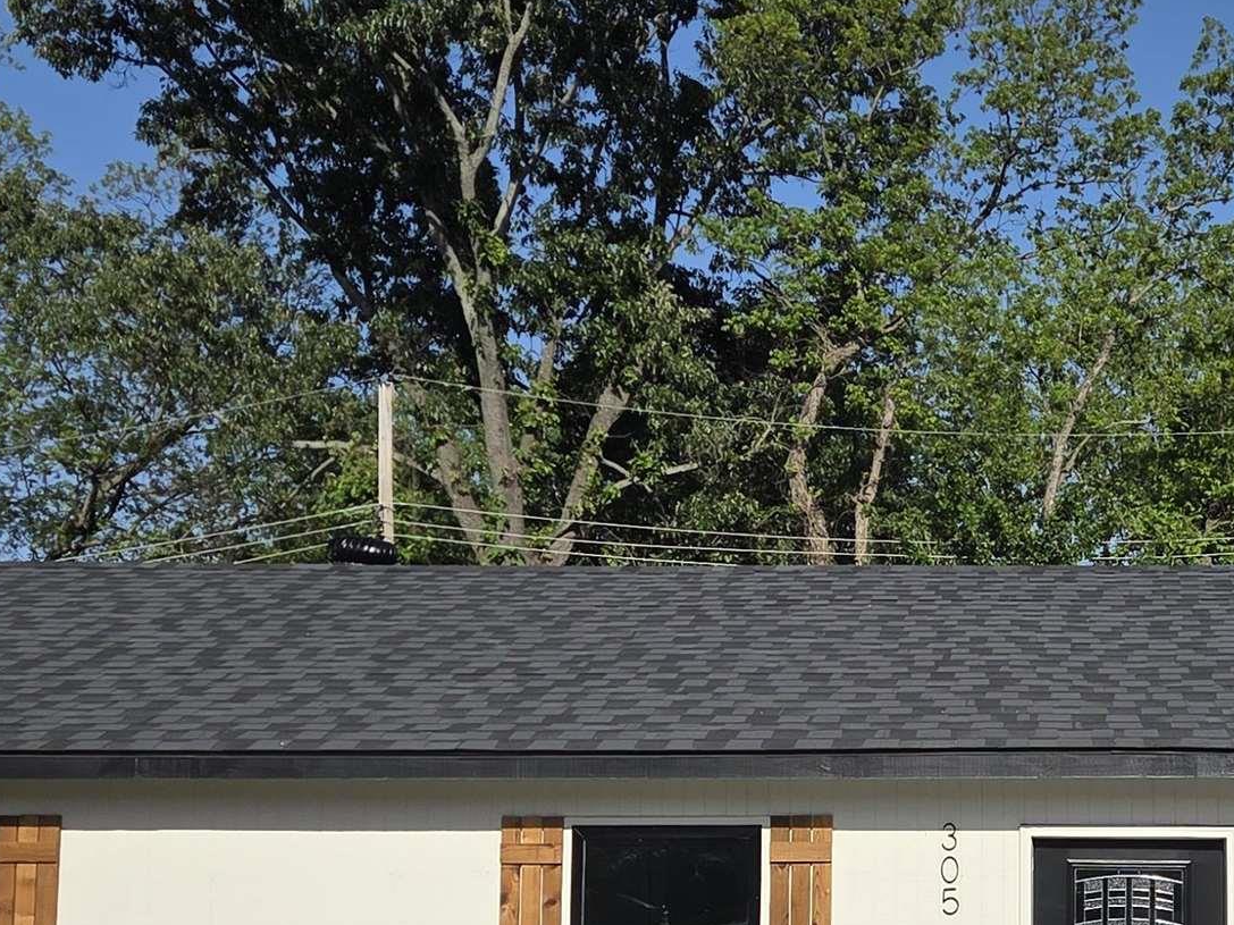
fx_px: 2317
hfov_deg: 29.2
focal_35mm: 65
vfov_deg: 22.4
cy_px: 684
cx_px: 989
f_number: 1.8
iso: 64
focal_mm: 5.4
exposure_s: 1/7891
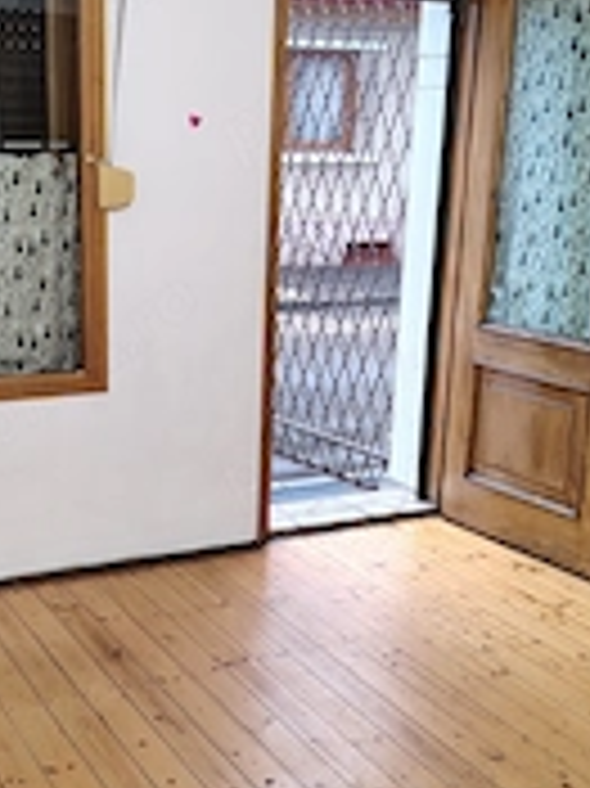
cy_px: 464
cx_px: 207
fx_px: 1251
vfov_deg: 34.9
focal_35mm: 55
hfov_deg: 26.4
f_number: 1.75
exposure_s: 1/33.3
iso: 625
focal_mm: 5.25
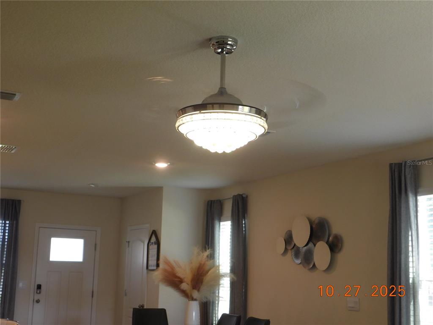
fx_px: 638
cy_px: 162
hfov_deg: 37.5
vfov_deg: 28.6
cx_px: 216
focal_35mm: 51
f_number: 3.8
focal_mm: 9
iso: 125
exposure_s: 1/30
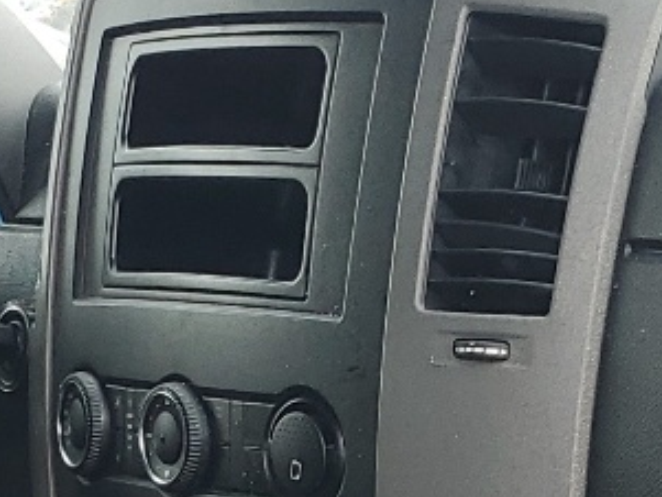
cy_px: 1100
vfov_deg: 9.8
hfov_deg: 13.9
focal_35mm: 138
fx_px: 2640
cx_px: 798
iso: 50
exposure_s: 1/156
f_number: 1.5
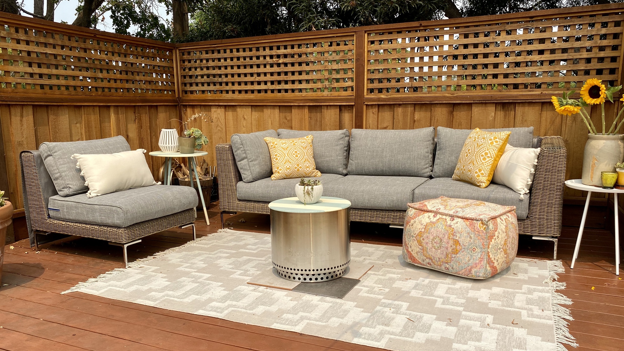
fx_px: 480
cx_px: 310
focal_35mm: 29
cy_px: 210
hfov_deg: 66.1
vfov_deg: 40.0
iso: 32
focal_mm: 4.25
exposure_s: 1/2463
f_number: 1.8
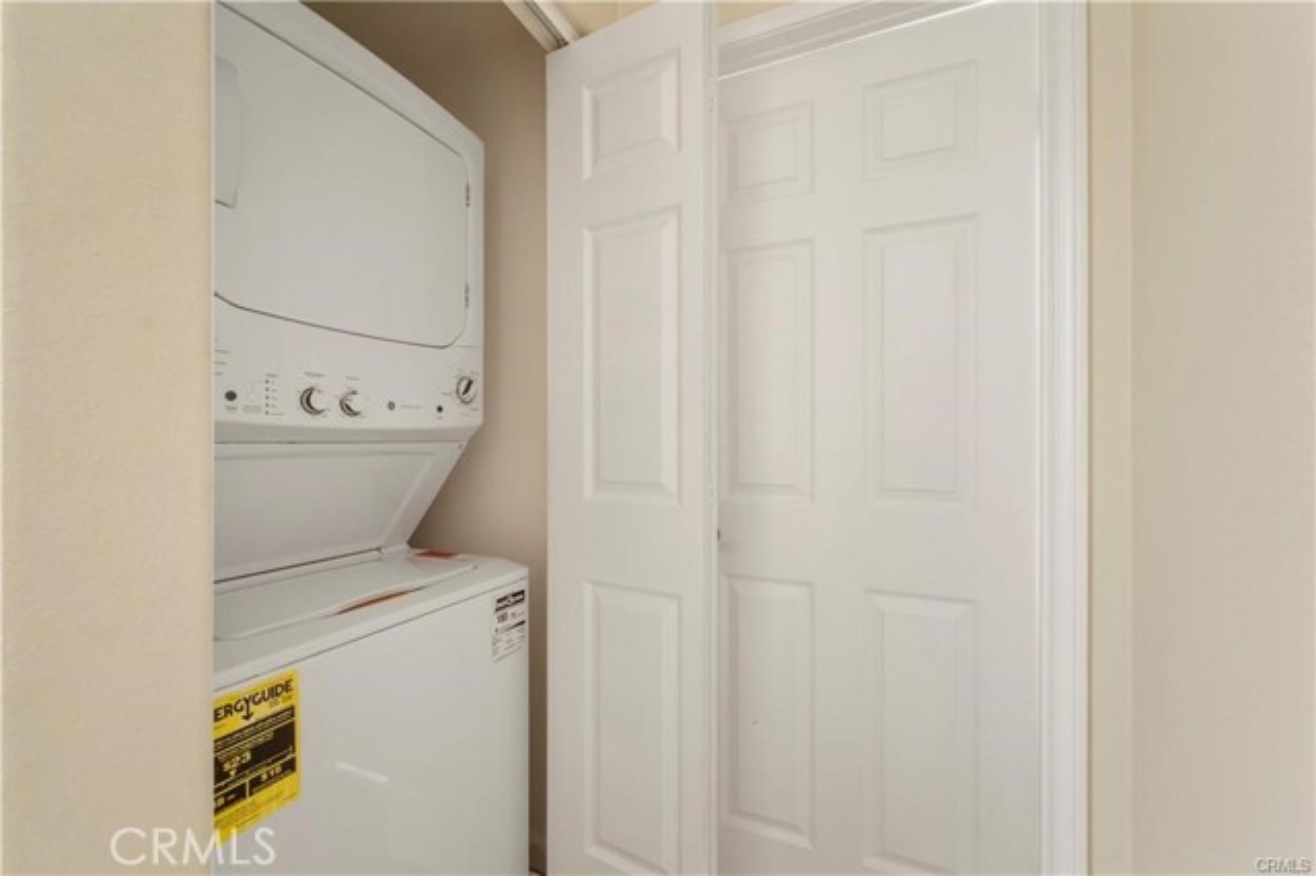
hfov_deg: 104.3
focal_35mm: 14
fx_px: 511
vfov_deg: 81.1
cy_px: 438
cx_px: 658
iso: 400
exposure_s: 1.3
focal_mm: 14
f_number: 9
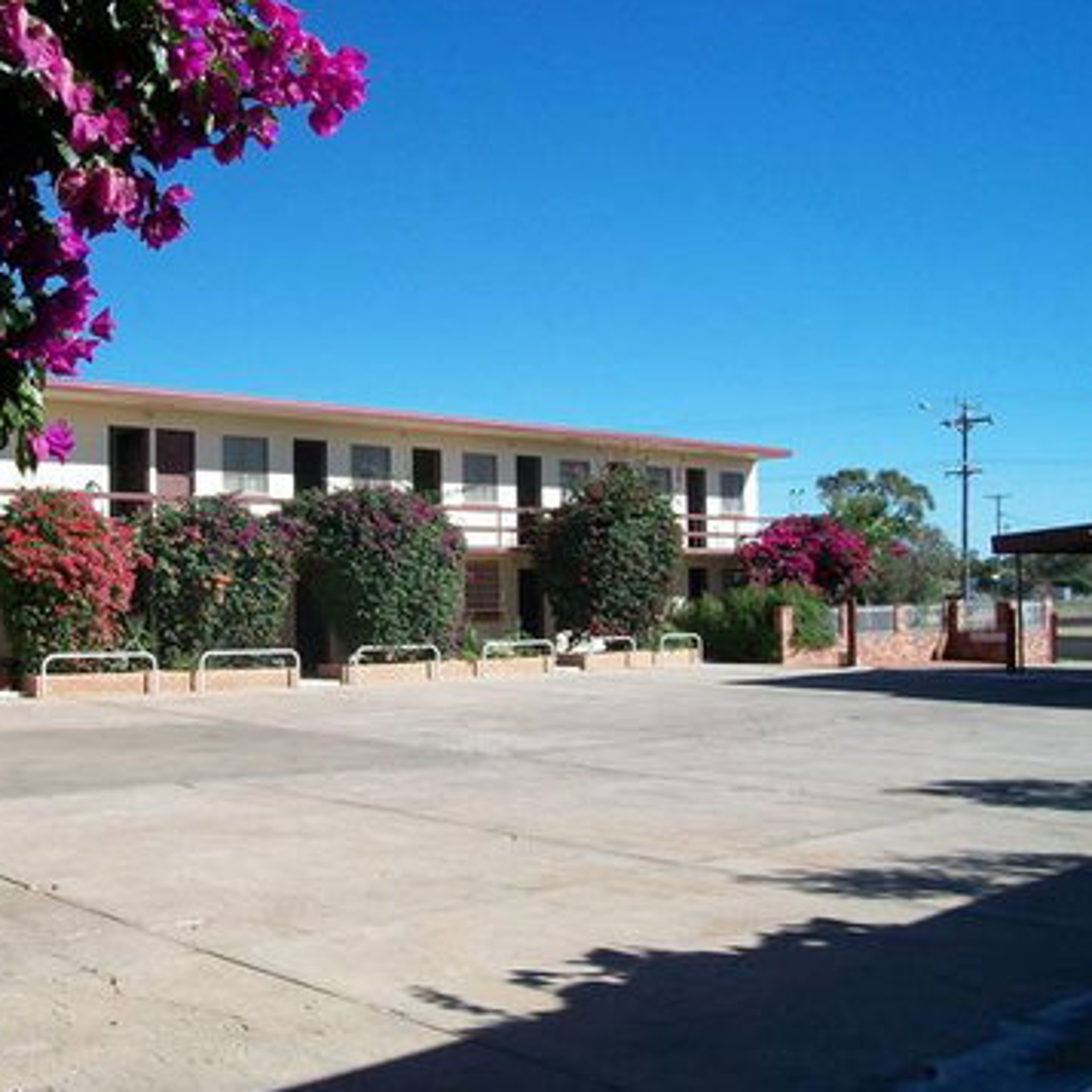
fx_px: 1356
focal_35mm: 38
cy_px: 548
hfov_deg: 43.4
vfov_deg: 43.9
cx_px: 395
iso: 80
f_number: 5.5
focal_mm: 5.7
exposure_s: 1/400
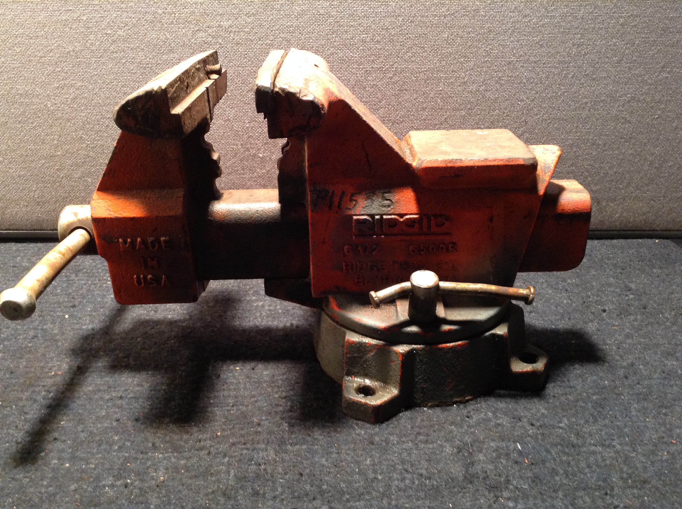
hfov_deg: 55.4
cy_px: 254
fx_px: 649
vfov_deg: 42.8
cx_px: 341
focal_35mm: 33
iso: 100
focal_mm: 3.3
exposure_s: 1/24
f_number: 2.4
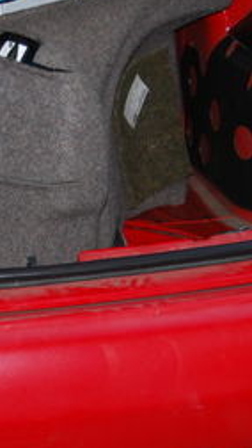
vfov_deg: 15.8
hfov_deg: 8.9
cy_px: 215
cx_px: -2
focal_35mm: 136
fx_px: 1613
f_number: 4.5
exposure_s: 1/60
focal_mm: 34
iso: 200
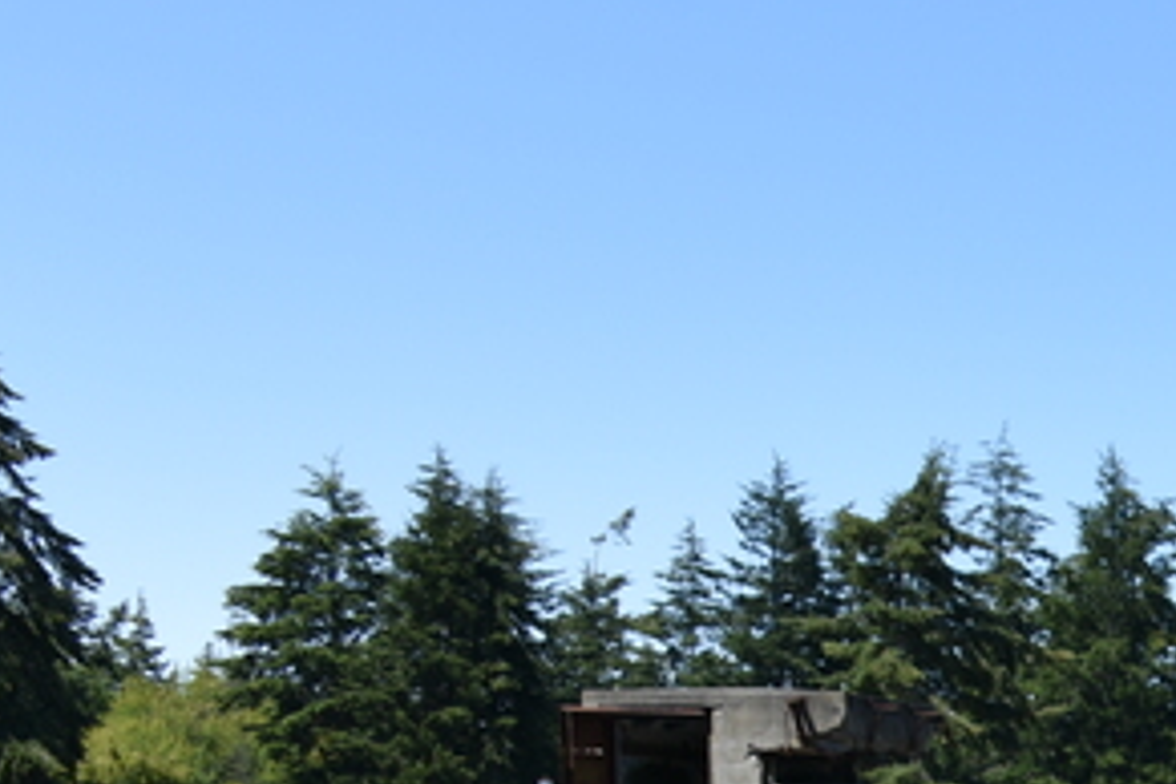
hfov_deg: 14.2
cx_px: 2279
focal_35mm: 123
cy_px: 1346
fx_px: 4018
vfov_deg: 10.6
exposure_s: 1/250
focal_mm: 28
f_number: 8
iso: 100
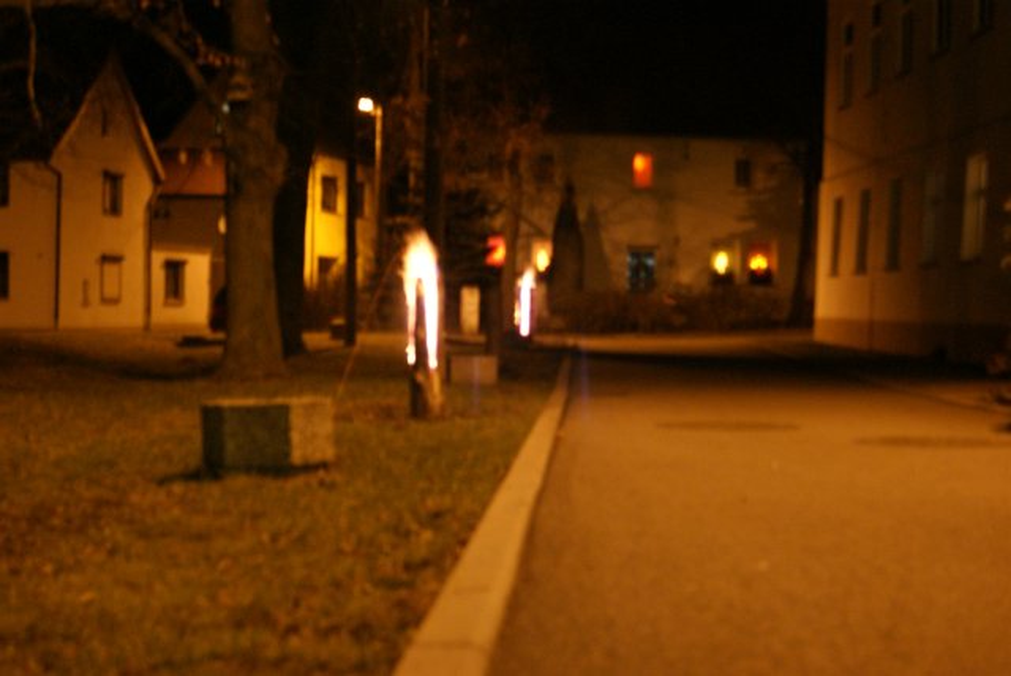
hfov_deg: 33.4
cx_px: 506
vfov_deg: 22.7
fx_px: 1686
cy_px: 338
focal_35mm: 60
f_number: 5
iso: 800
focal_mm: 40
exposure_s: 1.3
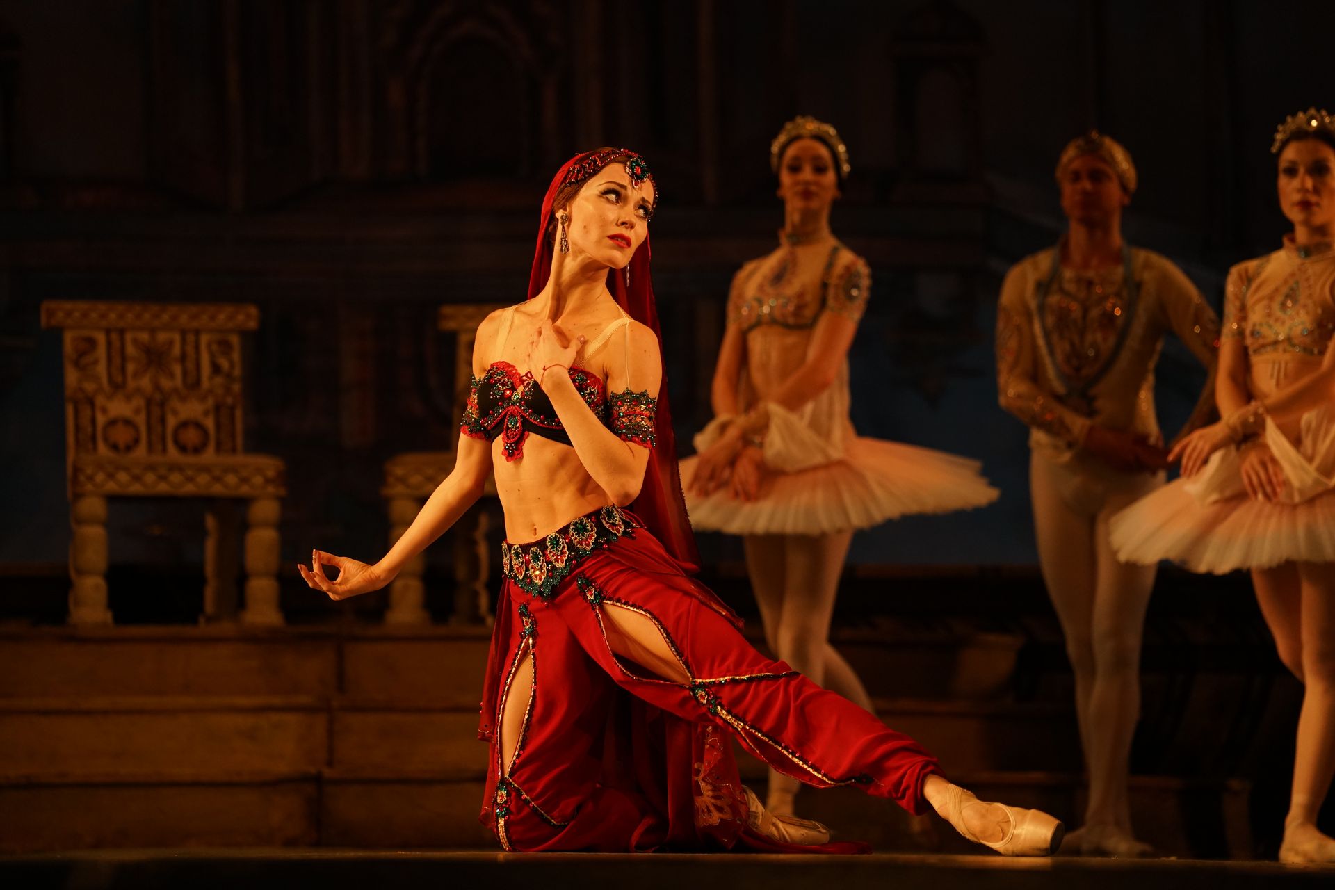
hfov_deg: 10.3
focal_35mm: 200
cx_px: 668
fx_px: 7416
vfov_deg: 6.9
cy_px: 445
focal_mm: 200
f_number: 4
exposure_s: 1/800
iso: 1250
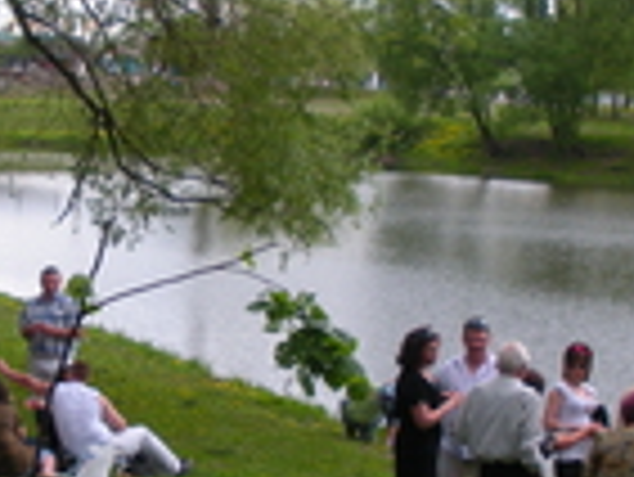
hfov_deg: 17.1
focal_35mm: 115
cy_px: 266
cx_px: 211
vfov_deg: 12.9
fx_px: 2108
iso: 64
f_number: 3.5
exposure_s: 1/267
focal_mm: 6.3
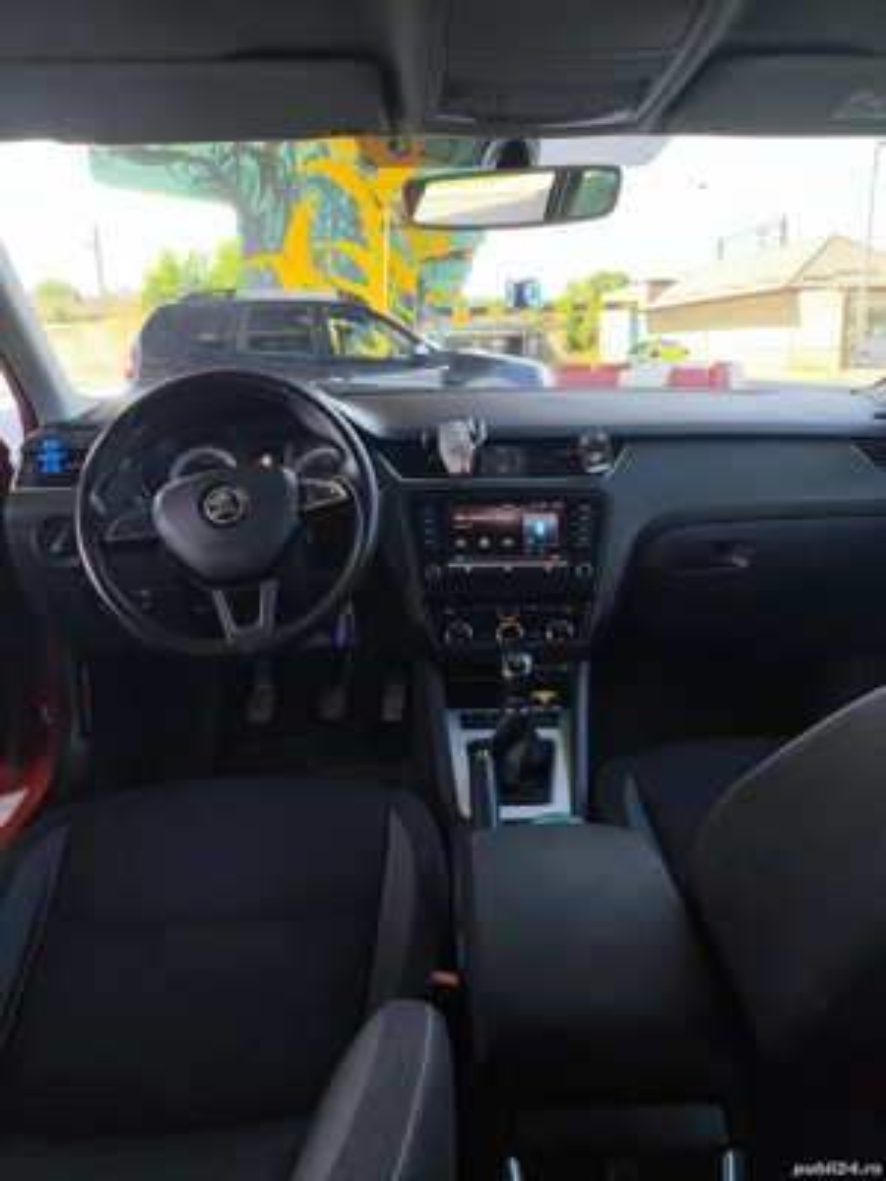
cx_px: 443
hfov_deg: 54.9
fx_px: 853
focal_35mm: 25
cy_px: 590
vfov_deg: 69.4
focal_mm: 4.71
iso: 50
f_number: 1.7
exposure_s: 1/148
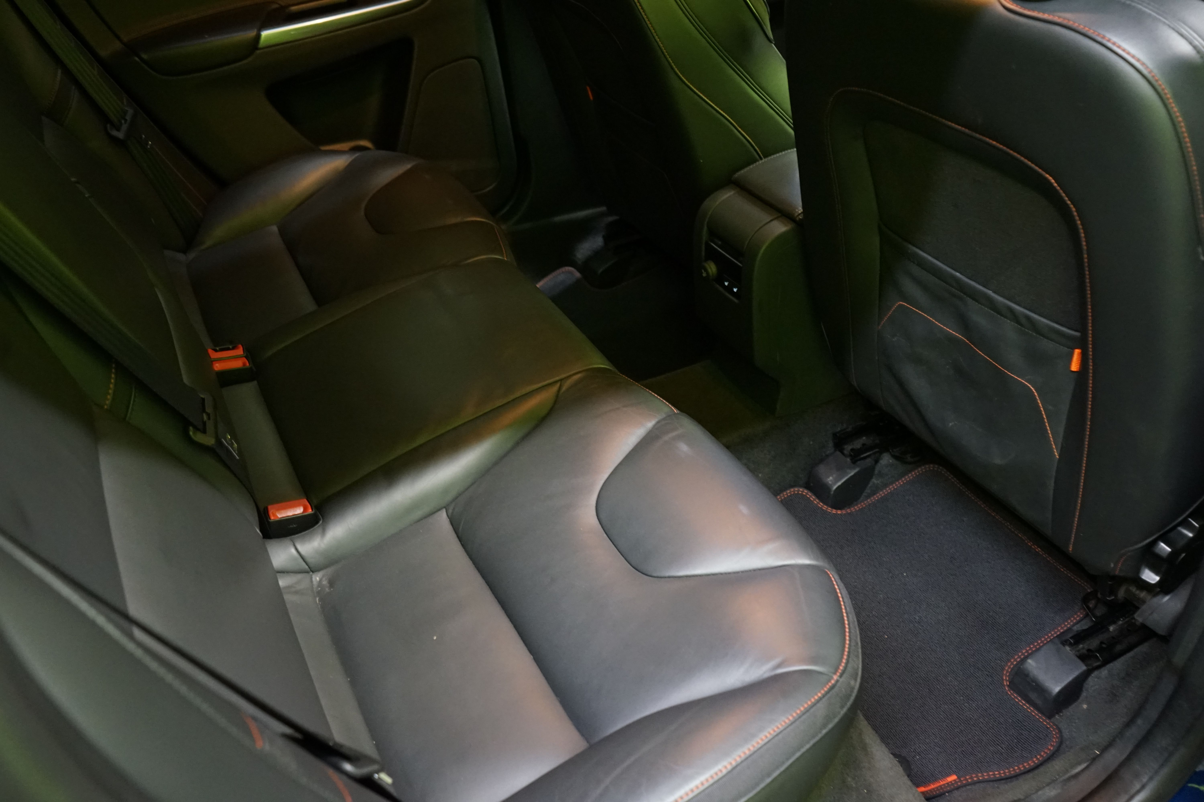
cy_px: 401
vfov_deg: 45.0
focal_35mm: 29
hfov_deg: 63.7
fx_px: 970
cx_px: 602
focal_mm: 29
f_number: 5
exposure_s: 1/20
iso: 4000
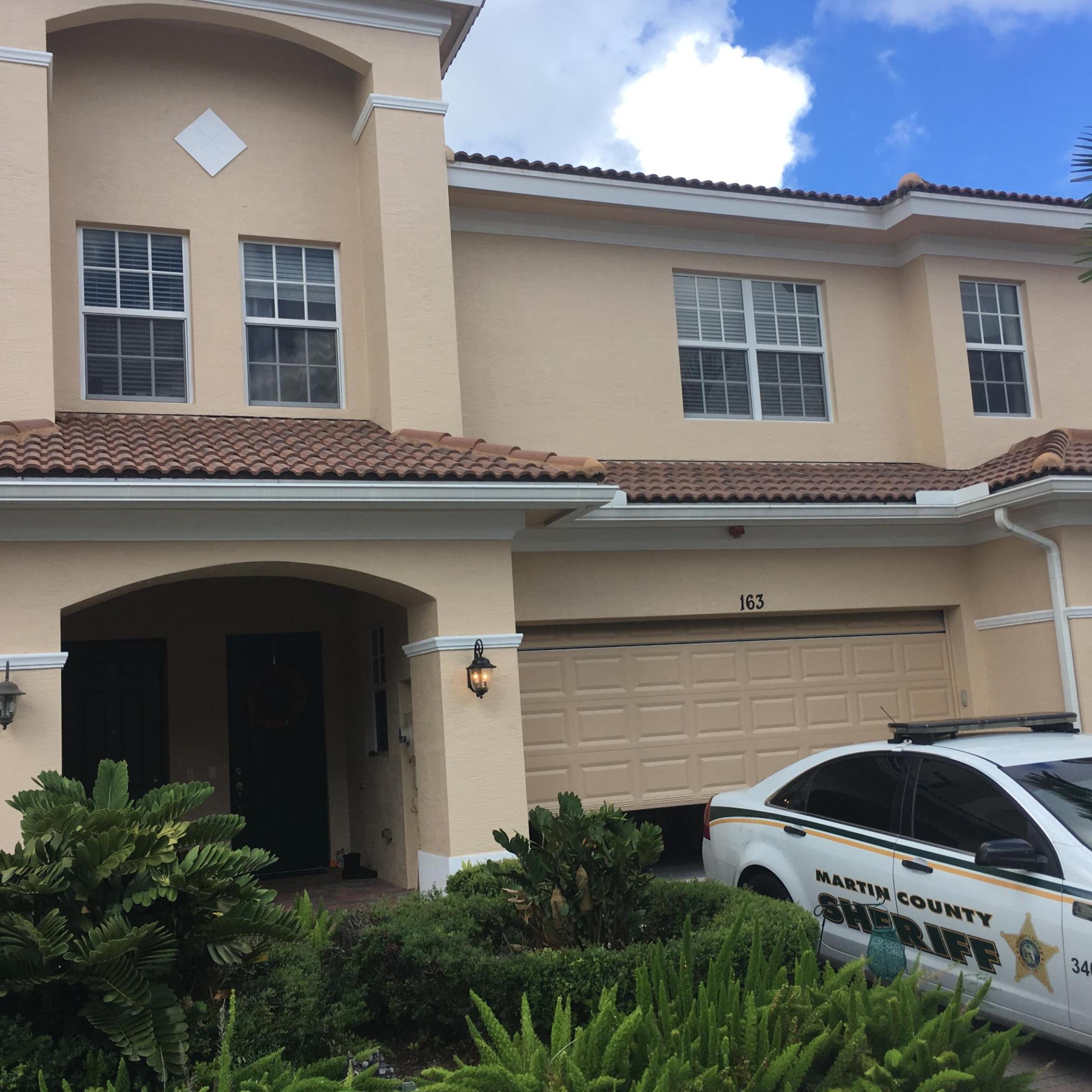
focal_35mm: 35
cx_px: 548
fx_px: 1249
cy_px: 537
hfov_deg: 47.2
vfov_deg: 47.2
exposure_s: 1/680
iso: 25
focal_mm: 4.15
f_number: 2.2
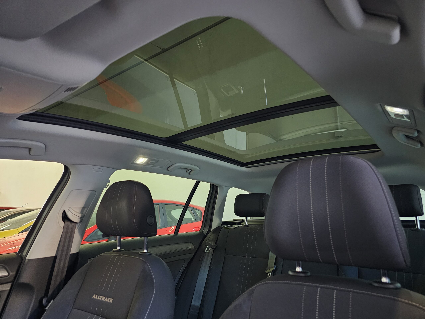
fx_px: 282
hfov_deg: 73.9
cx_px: 212
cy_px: 160
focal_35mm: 23
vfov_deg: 58.9
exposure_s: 1/24
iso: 640
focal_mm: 6.3
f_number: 1.7
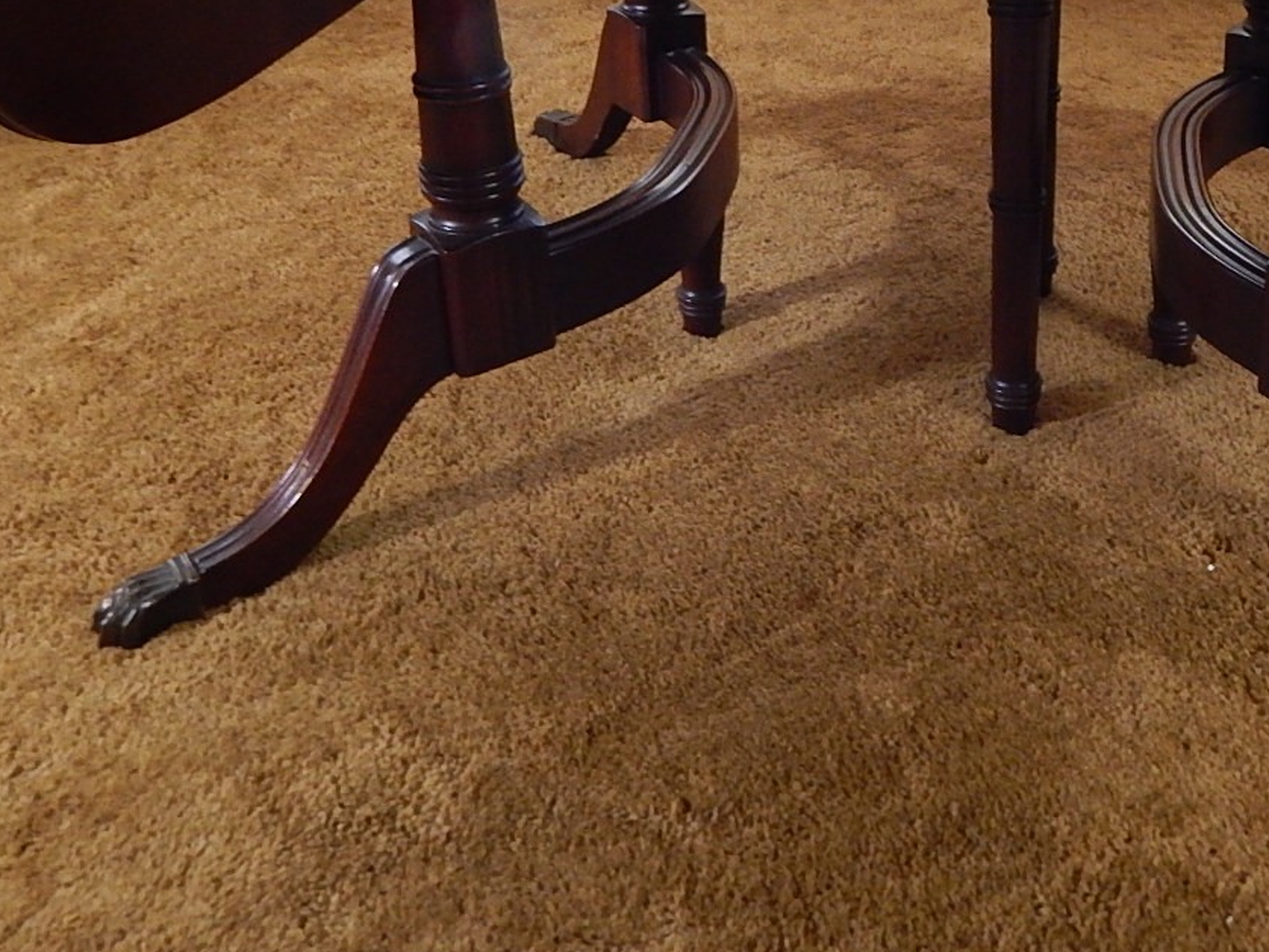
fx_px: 1540
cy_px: 79
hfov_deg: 43.7
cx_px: 916
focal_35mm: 42
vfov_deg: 32.5
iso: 400
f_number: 3
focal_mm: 4
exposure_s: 1/20
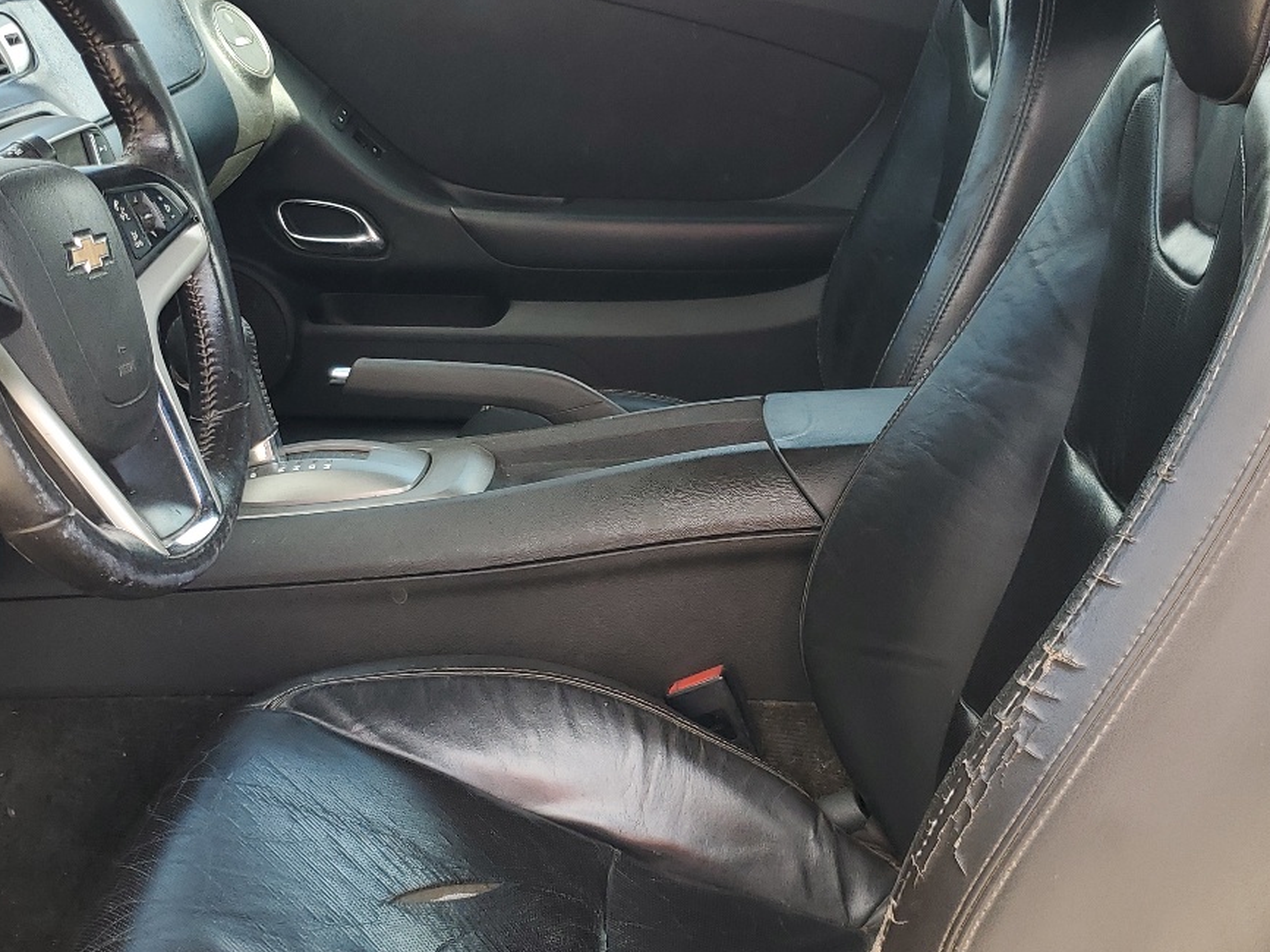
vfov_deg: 30.3
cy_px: 486
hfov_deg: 39.7
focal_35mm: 48
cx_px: 642
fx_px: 1761
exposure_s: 1/286
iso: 50
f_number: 1.5
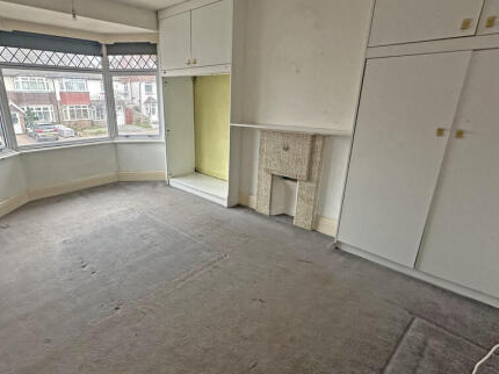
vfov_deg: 68.6
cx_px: 206
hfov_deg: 83.9
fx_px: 274
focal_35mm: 19
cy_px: 181
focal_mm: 2.22
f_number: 2.2
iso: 250
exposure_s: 1/99
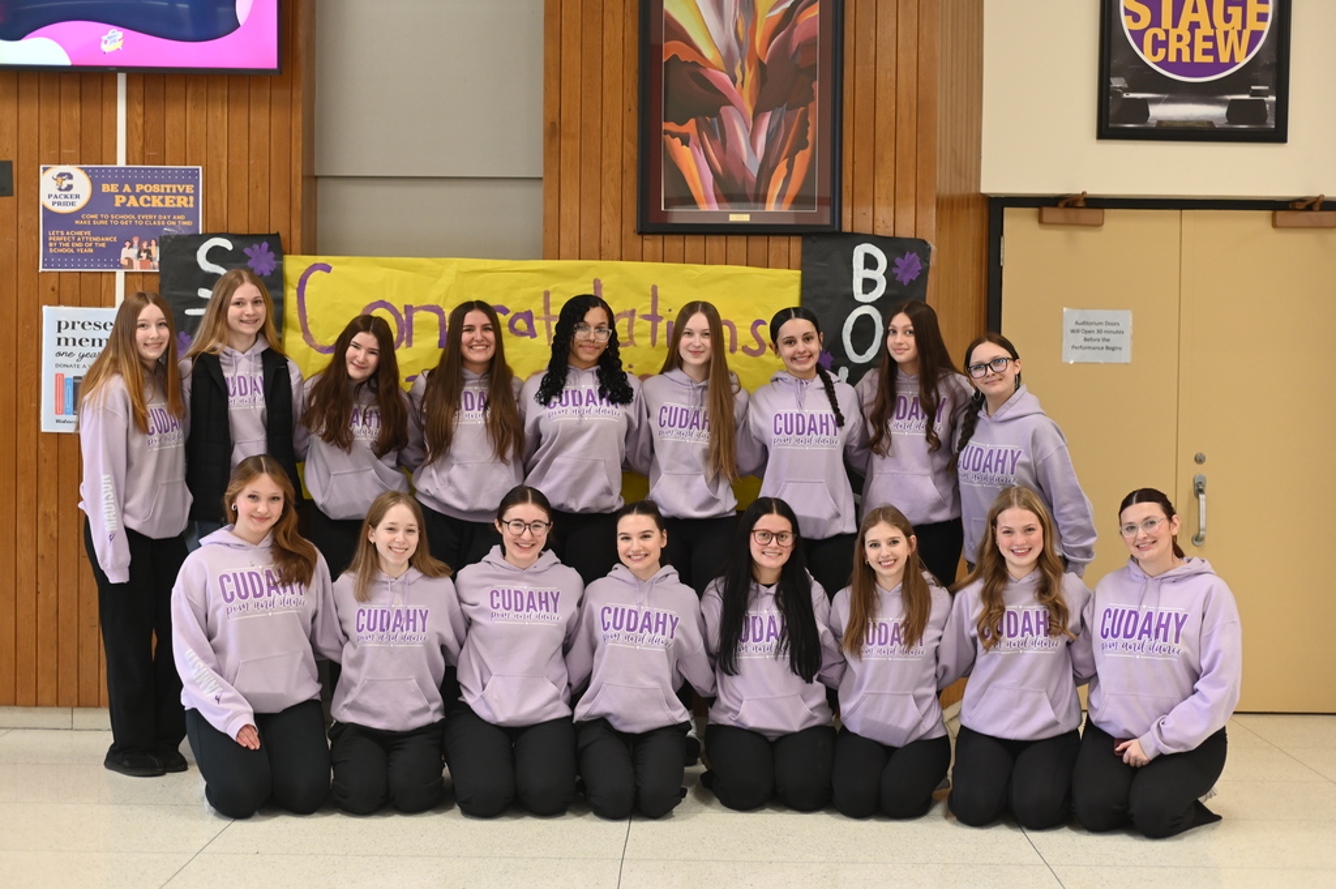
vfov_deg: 26.9
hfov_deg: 39.6
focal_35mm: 50
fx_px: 1854
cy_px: 444
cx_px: 668
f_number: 2.8
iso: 1100
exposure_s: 1/125
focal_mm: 50
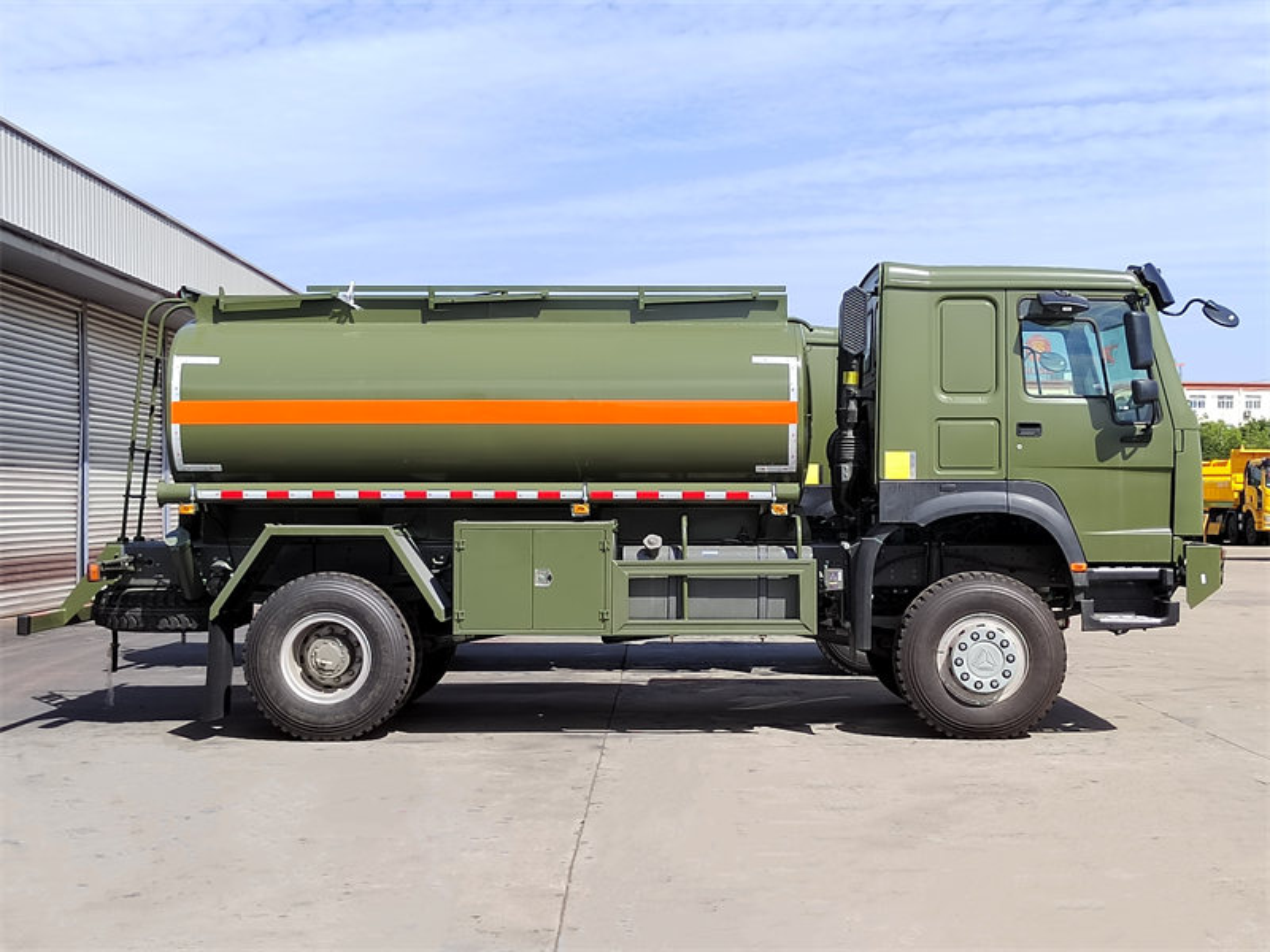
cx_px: 635
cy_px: 476
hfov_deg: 41.2
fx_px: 1688
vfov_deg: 31.5
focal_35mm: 46
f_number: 1.9
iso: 394
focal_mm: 5.52
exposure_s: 1/2000
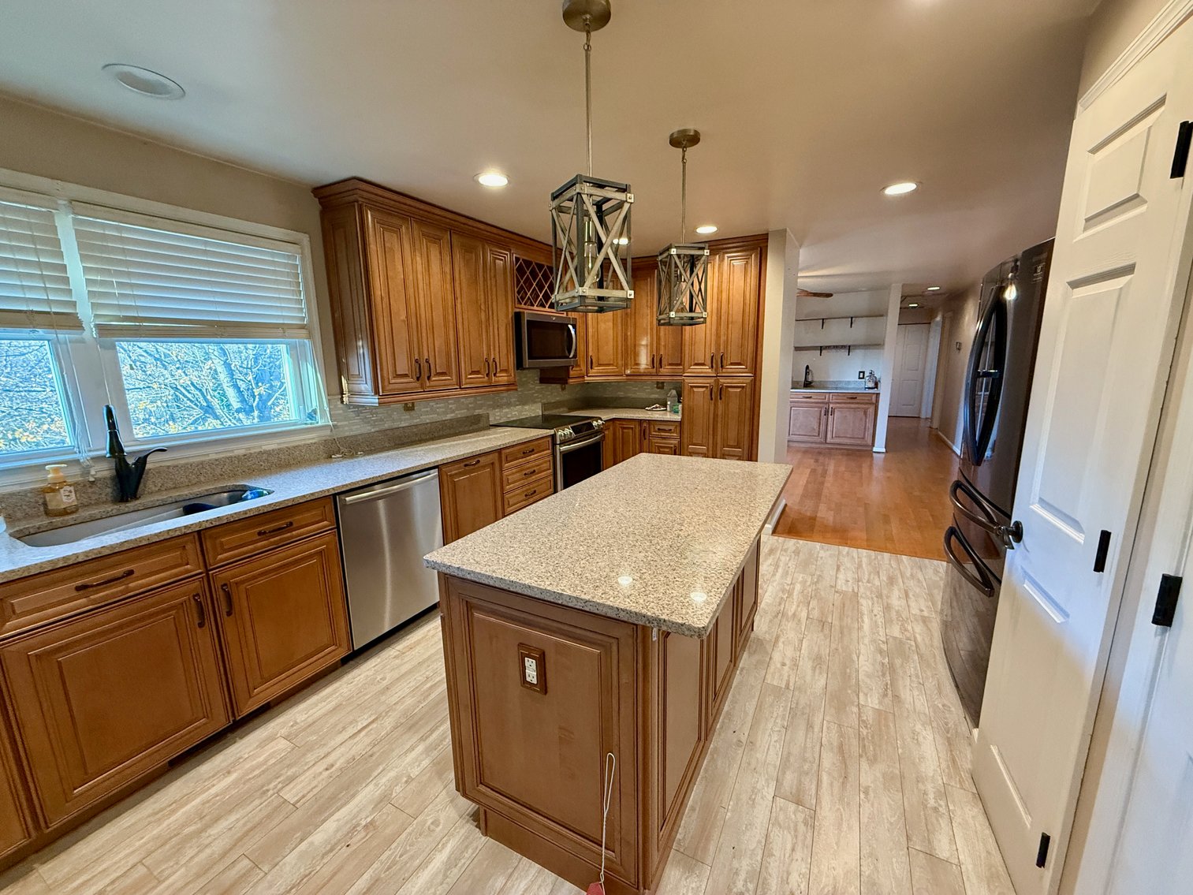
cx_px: 596
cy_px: 448
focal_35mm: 14
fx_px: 483
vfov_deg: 85.7
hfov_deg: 102.1
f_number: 2.2
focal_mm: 2.22
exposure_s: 1/60
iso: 500
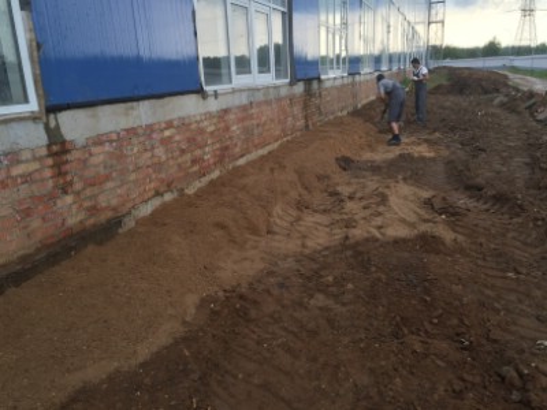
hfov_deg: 61.7
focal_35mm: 29
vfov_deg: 48.2
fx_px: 458
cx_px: 274
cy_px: 205
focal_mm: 4.15
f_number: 2.2
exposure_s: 1/120
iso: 32
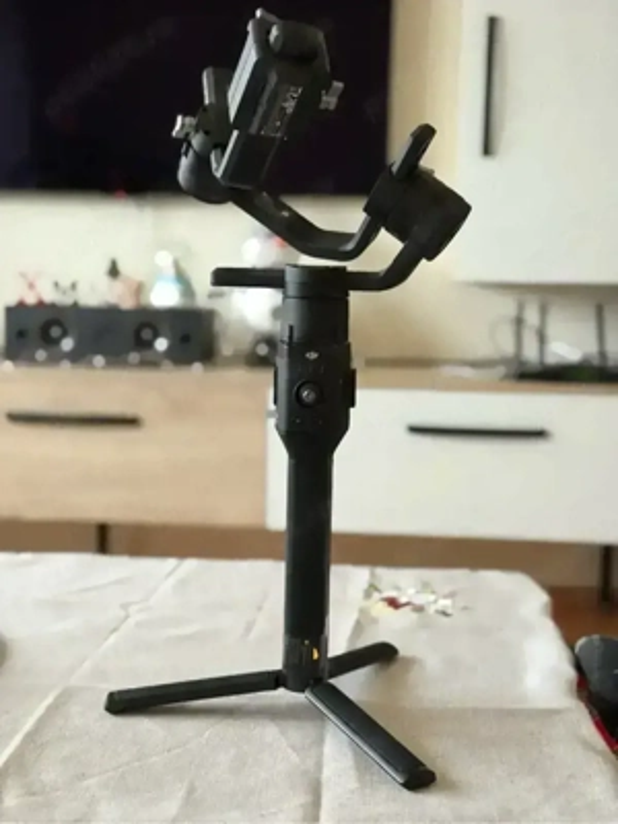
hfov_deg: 30.3
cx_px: 309
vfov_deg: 39.7
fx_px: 1143
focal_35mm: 48
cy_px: 412
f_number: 1.78
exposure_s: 1/60
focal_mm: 6.76
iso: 250
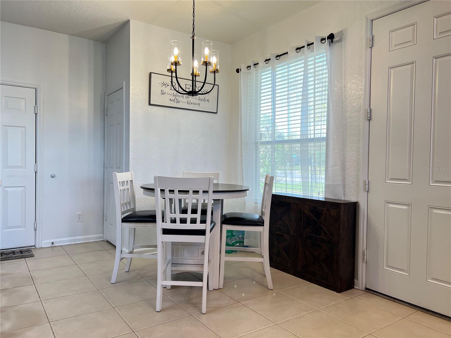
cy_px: 169
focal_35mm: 26
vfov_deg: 53.1
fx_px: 339
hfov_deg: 67.3
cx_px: 226
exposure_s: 1/120
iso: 80
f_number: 1.5
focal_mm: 5.7
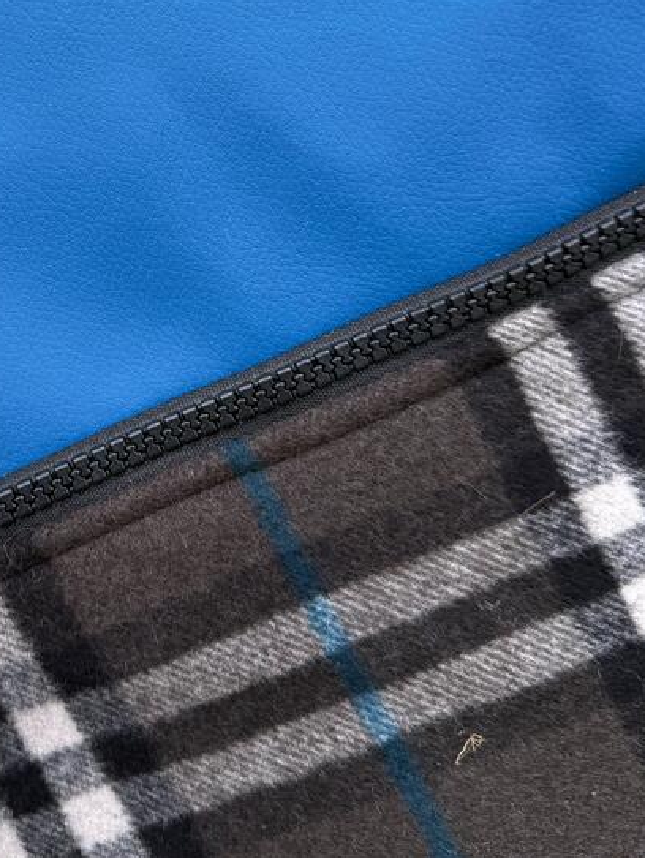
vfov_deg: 34.9
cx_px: 58
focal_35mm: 53
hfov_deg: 26.6
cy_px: 156
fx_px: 1315
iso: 64
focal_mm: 6.76
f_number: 1.78
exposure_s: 1/122
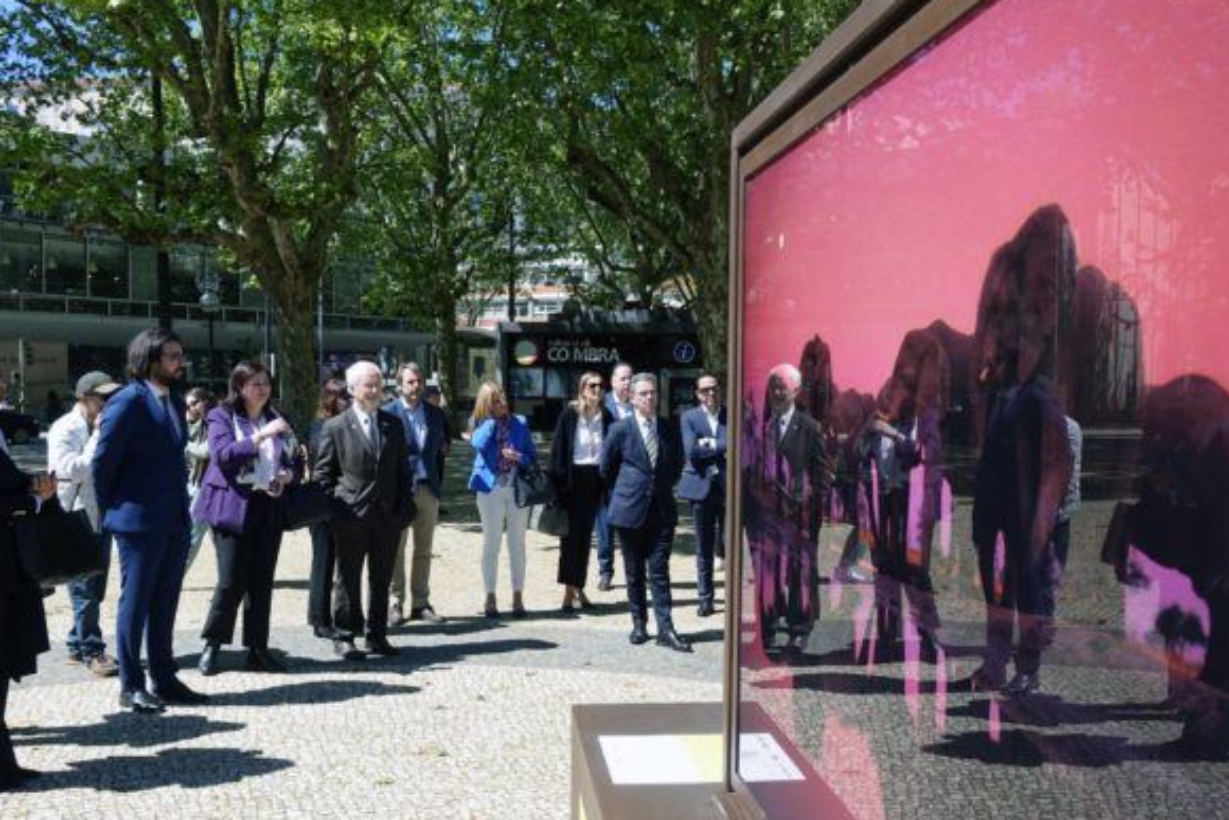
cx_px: 587
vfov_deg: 36.8
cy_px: 464
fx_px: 1229
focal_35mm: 36
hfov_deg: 53.1
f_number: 4
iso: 100
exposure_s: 1/400
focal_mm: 10.49
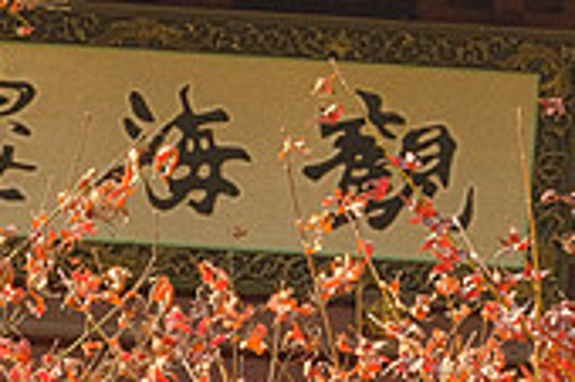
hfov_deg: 3.6
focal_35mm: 565
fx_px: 9015
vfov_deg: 2.4
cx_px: 585
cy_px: 248
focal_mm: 80
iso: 800
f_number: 10
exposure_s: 1/125
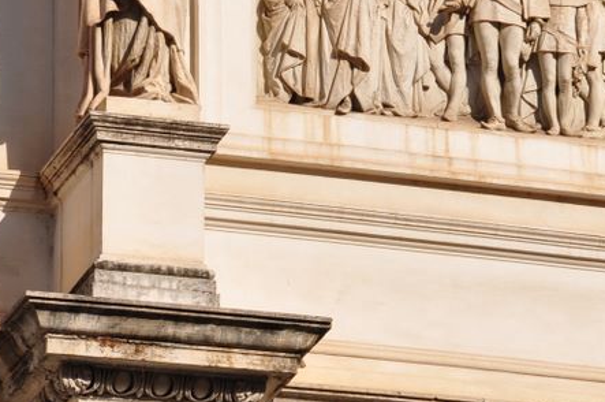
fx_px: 6111
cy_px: -55
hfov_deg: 5.7
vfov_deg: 3.8
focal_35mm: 364
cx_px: 569
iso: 200
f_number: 11
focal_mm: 105
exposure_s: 1/500
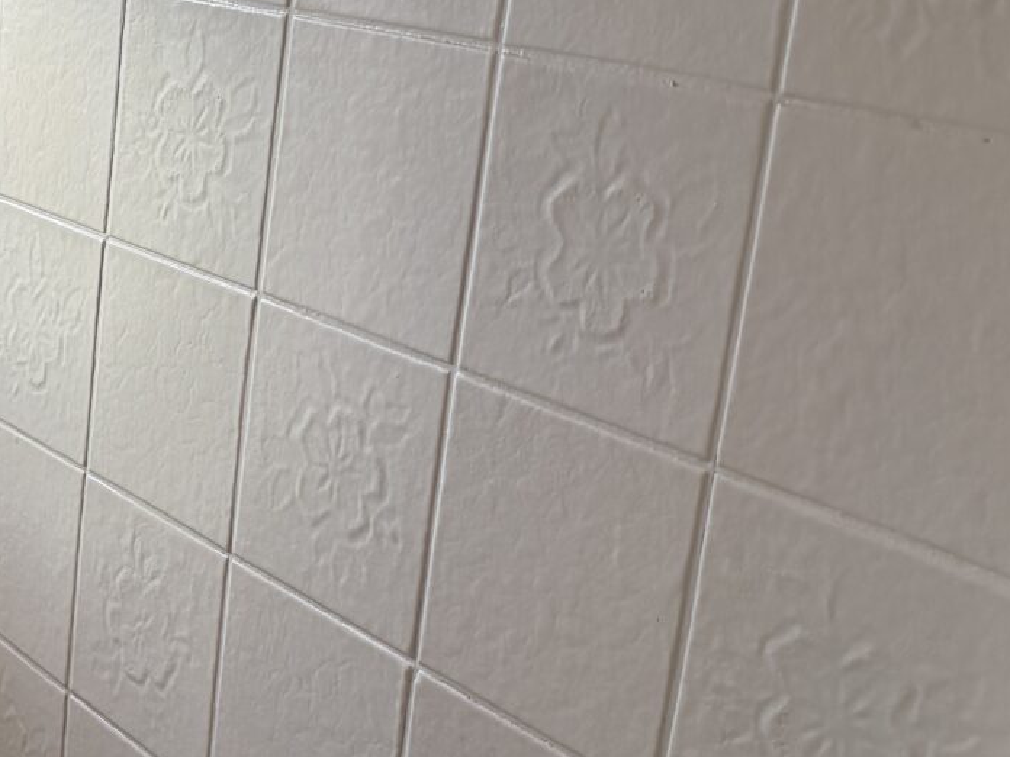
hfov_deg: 25.0
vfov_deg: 21.3
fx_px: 2013
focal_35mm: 69
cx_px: -250
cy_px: 387
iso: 200
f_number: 1.78
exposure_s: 1/220
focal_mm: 6.76
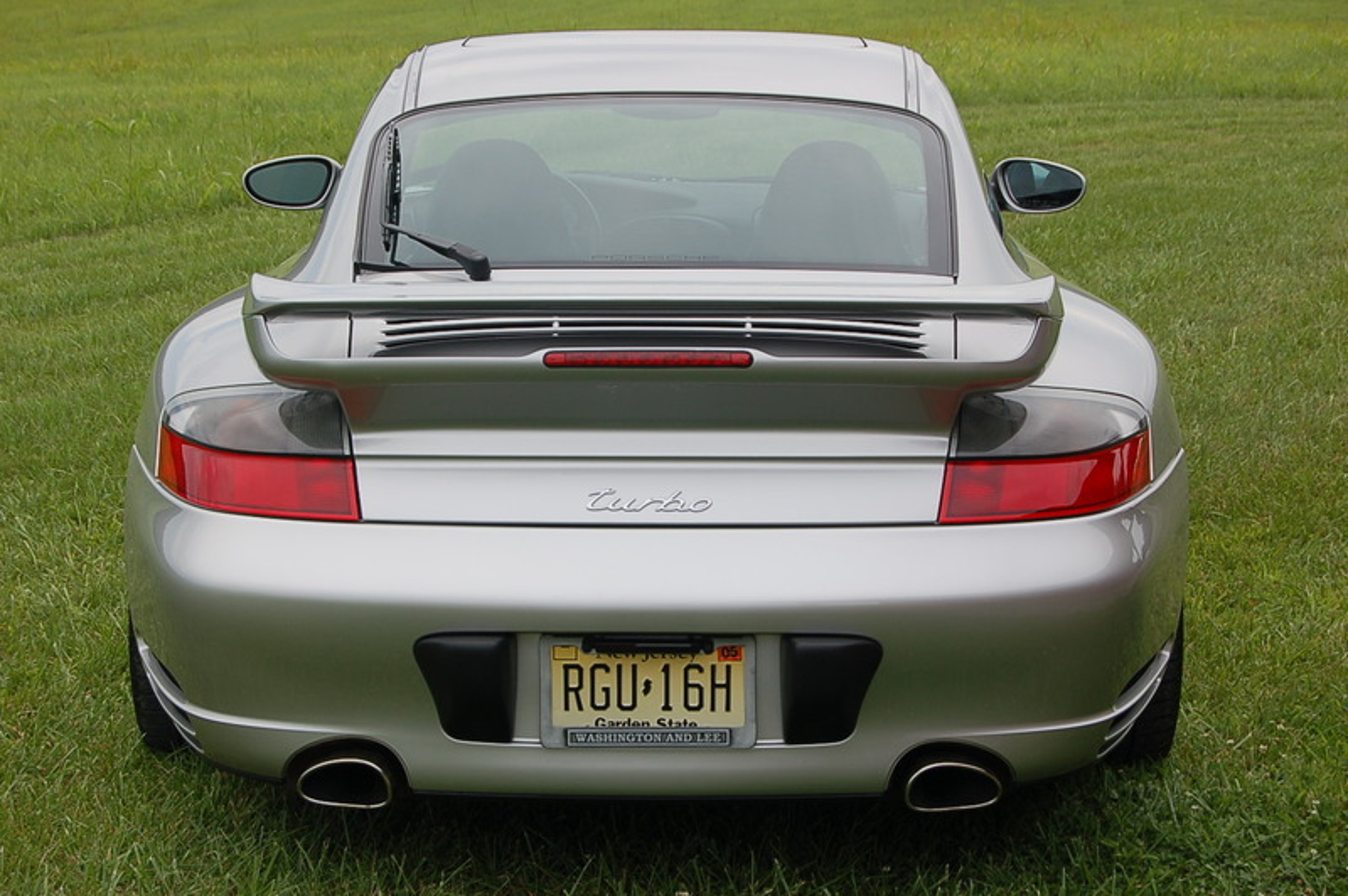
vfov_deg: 18.9
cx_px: 674
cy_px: 448
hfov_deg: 28.1
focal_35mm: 72
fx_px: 2694
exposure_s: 1/320
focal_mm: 48
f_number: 9
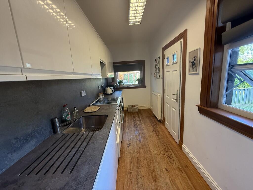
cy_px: 95
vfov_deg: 85.7
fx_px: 102
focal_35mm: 14
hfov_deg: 102.1
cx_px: 126
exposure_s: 1/100
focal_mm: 2.22
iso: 320
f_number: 2.2
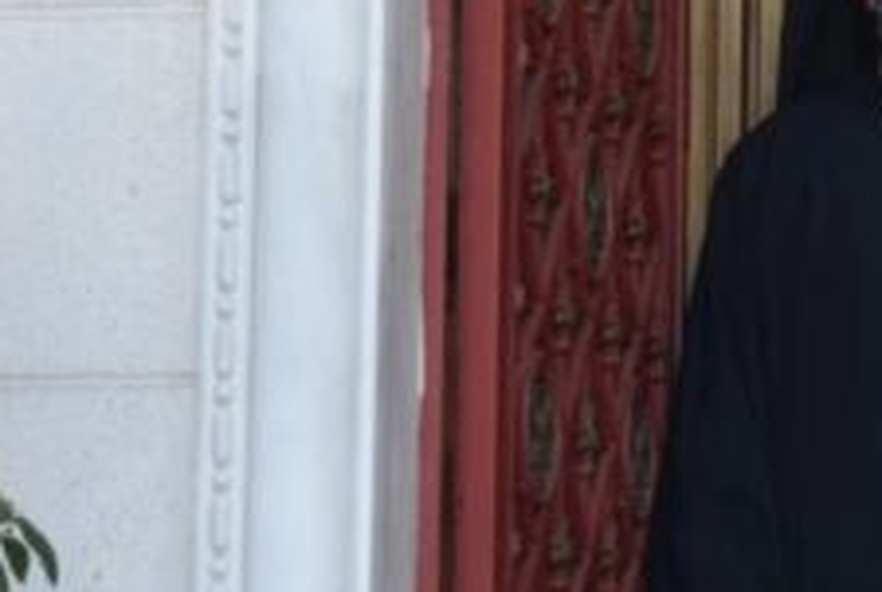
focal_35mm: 218
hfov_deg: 9.2
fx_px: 5352
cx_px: 1278
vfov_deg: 6.3
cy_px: -88
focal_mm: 32
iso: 400
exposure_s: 1/100
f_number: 5
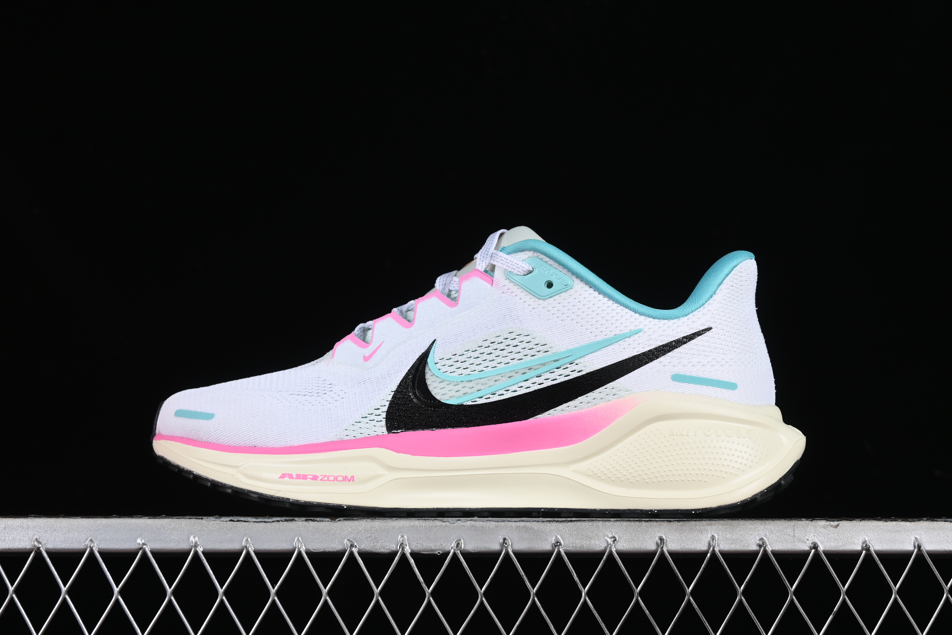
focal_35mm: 75
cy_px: 318
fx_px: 1983
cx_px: 476
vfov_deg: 18.2
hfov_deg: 27.0
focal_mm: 50
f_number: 8
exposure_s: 1/80
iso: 160
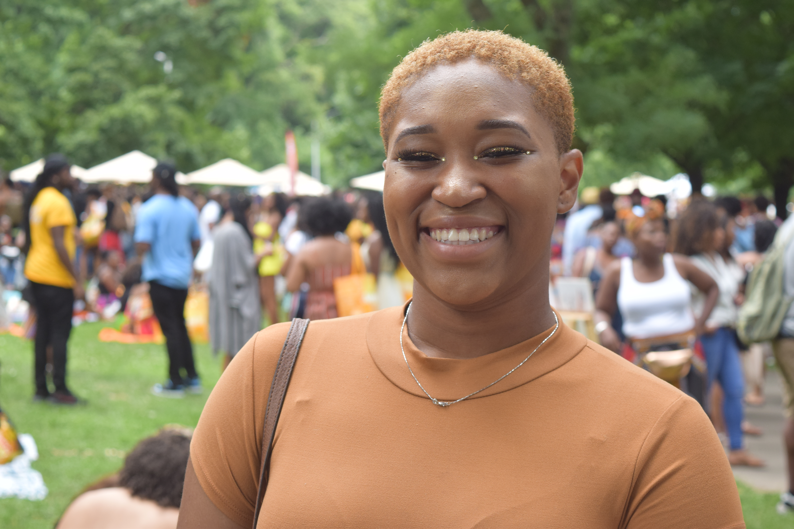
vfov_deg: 18.2
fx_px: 1654
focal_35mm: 75
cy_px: 264
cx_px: 397
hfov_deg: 27.0
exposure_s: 1/160
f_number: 6.3
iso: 400
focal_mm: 50
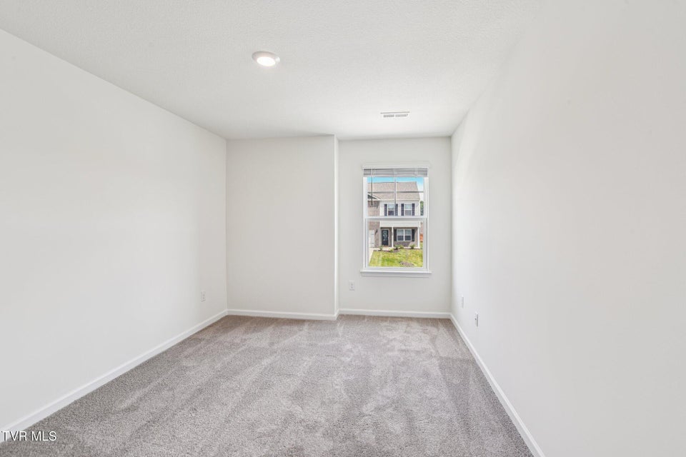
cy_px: 228
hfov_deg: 100.4
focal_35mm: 15
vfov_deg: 77.3
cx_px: 343
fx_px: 286
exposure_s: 1/25
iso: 100
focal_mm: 15
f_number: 11
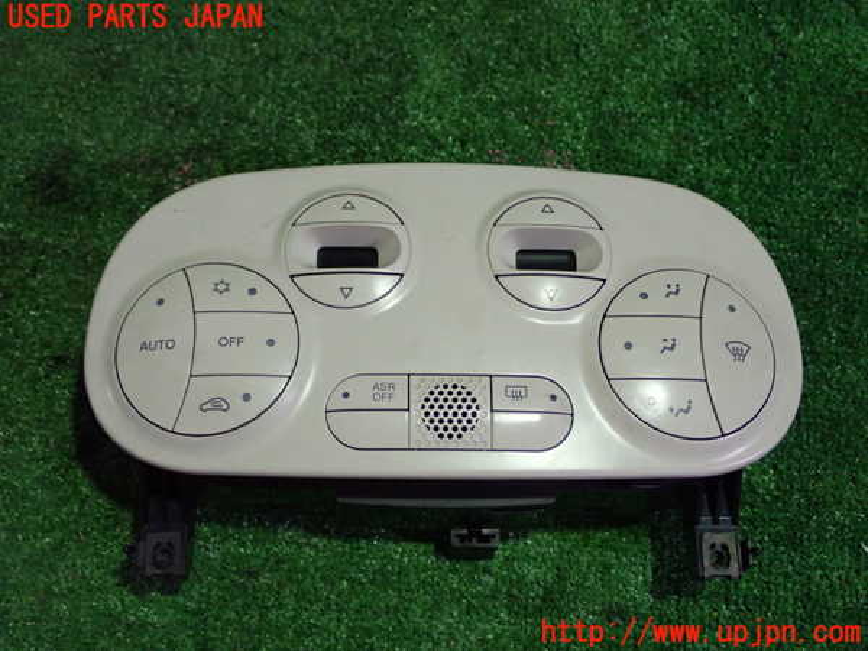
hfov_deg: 38.2
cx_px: 434
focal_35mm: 50
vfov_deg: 29.1
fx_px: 1254
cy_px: 326
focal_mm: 9.01
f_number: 3.2
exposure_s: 1/50
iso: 800
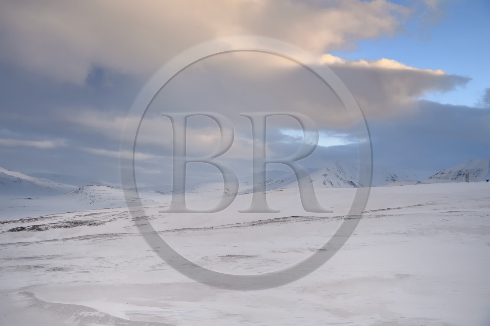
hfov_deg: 55.8
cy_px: 163
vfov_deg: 38.8
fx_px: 462
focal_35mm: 34
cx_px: 245
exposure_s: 1/250
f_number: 10
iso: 400
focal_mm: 34
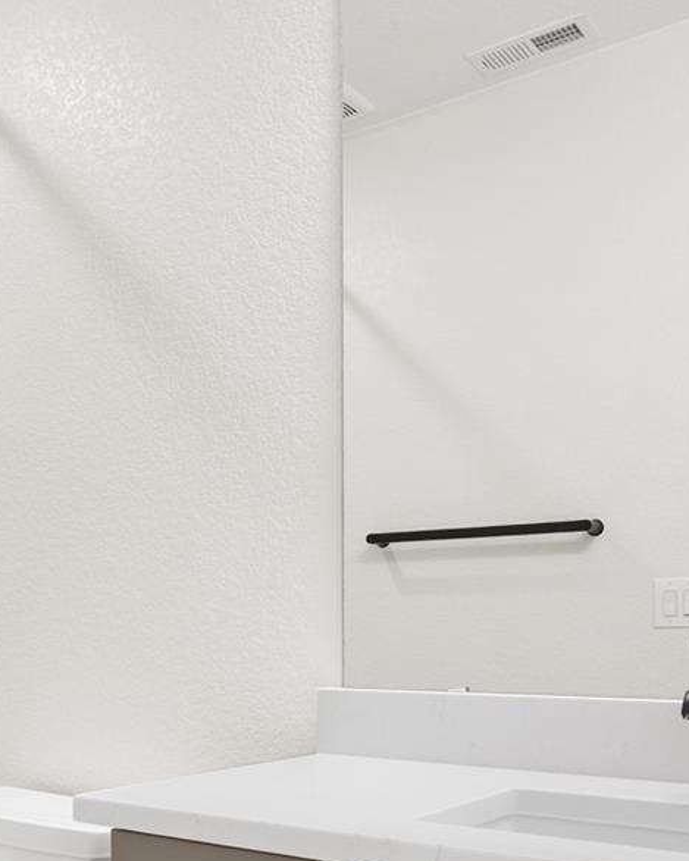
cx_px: 107
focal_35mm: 42
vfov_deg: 42.1
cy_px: 654
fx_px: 1077
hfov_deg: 34.1
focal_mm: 16.5
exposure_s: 1
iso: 160
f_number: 8
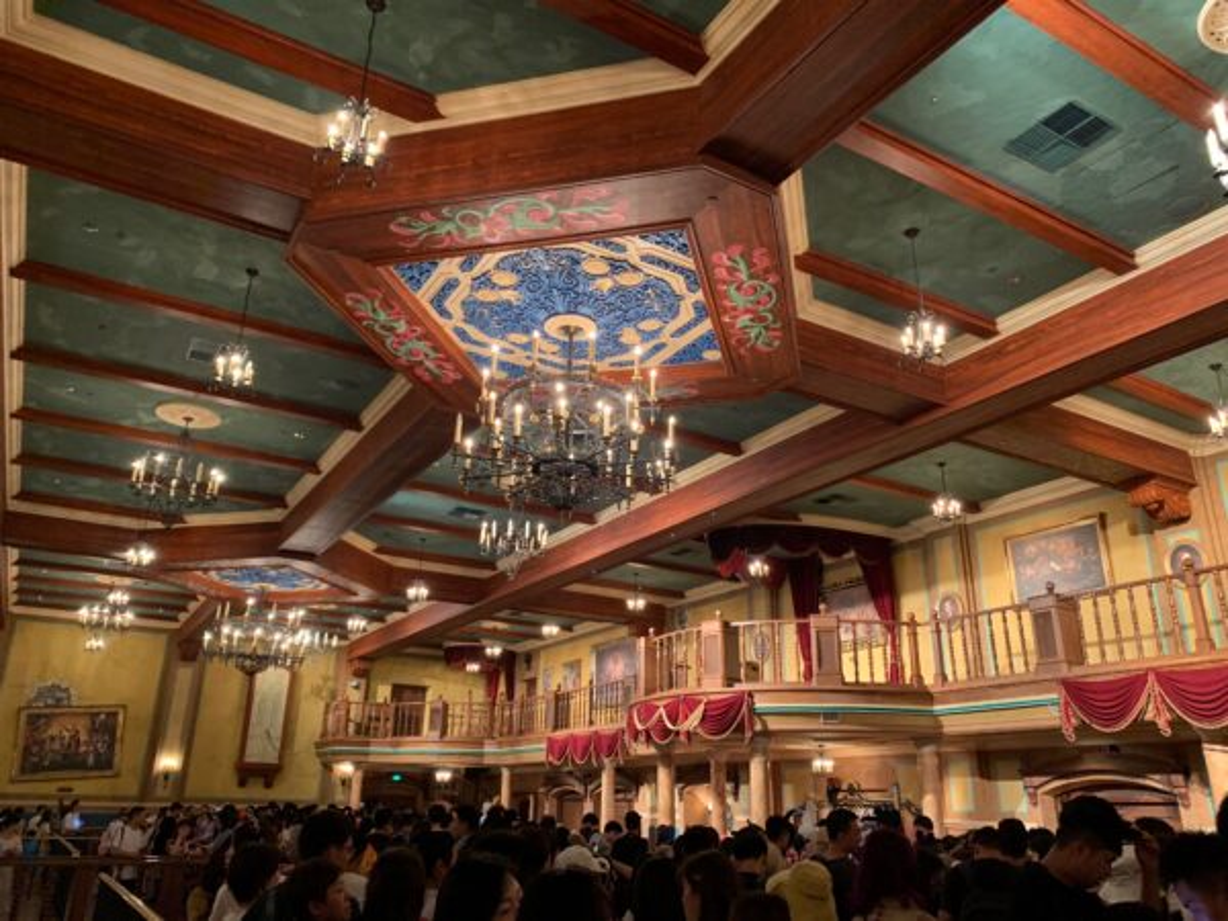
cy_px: 460
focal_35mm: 26
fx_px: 922
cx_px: 614
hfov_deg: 67.3
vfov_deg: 53.1
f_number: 1.8
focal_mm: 4.25
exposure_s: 1/33
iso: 320
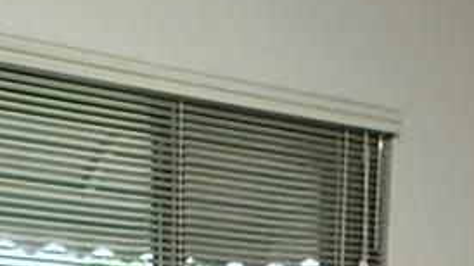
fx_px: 1433
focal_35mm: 114
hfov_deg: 18.8
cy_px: 779
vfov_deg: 8.8
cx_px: 220
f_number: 2.2
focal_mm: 2.22
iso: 250
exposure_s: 1/60
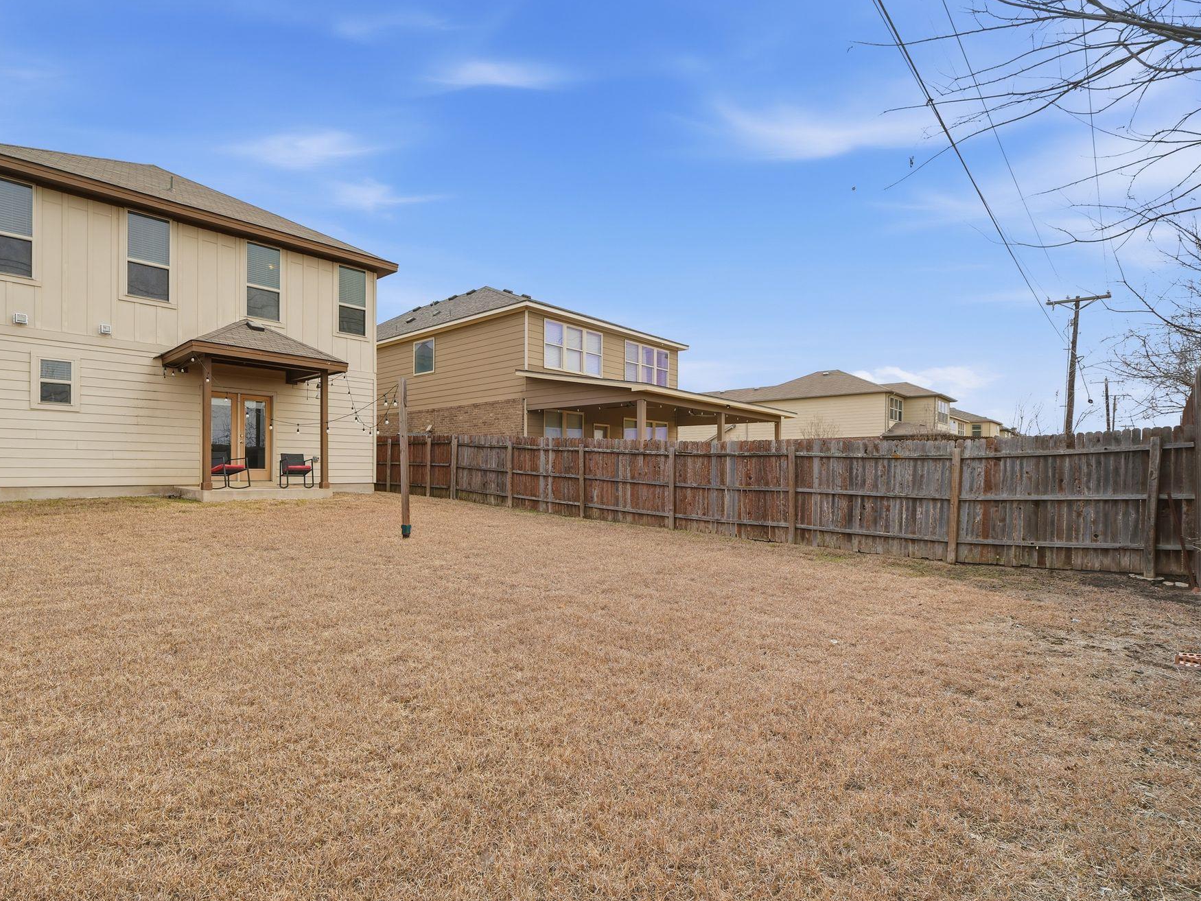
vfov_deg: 71.6
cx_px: 511
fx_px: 625
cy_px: 454
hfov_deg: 87.1
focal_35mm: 18
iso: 100
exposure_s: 1/640
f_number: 8
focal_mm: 16
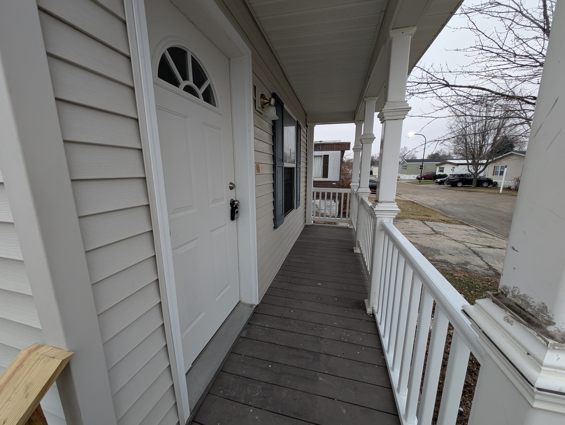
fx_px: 196
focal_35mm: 12
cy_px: 212
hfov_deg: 110.5
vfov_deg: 94.6
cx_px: 282
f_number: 1.95
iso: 114
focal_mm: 2.23
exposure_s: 1/59.6
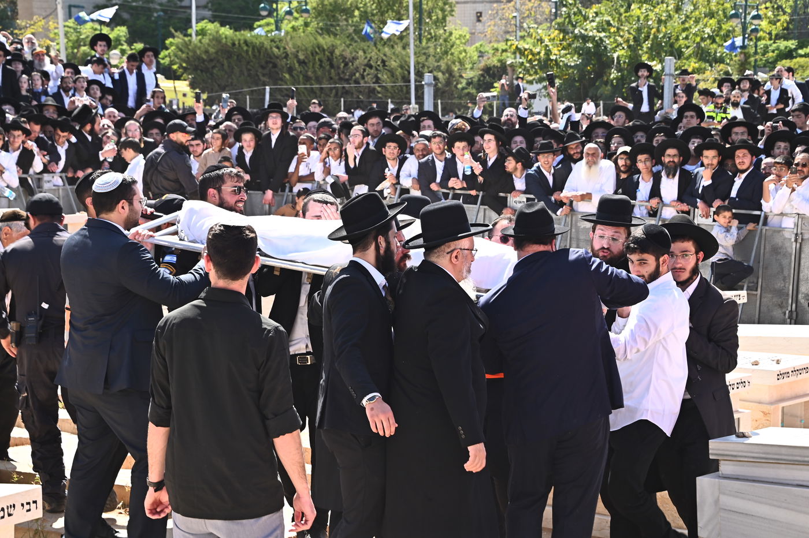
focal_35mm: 105
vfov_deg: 13.0
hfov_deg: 19.5
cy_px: 269
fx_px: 2358
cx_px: 404
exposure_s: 1/125
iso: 320
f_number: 13
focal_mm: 105
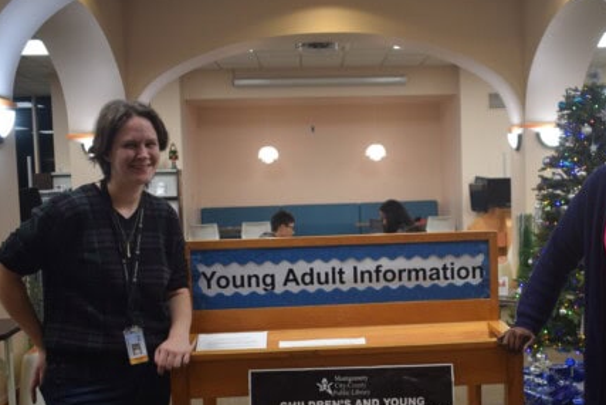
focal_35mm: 53
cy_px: 276
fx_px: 887
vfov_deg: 25.5
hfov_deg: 37.3
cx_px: 400
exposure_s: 1/60
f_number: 4
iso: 640
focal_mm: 25
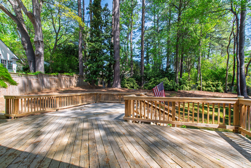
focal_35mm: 15
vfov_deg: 77.3
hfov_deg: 100.4
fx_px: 105
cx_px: 126
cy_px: 84
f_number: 8
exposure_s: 1/60
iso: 100
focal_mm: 10
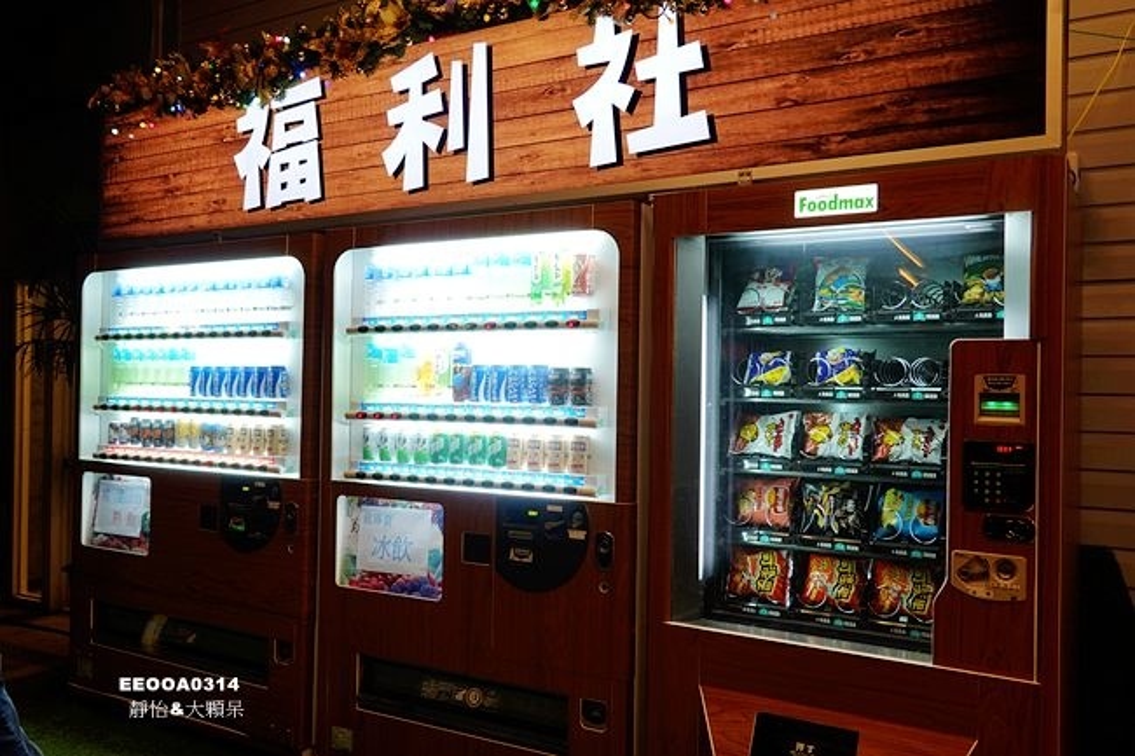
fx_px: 946
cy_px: 378
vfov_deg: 43.6
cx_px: 568
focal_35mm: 30
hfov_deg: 61.9
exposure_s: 1/30
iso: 200
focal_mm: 11.06
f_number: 3.2
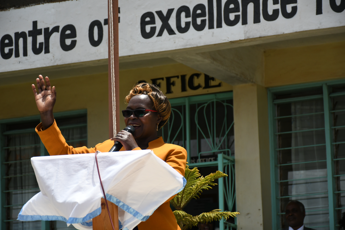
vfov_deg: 10.8
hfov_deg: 16.1
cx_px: 172
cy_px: 115
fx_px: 1217
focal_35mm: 127
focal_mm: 85
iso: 500
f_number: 5.6
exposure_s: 1/2500
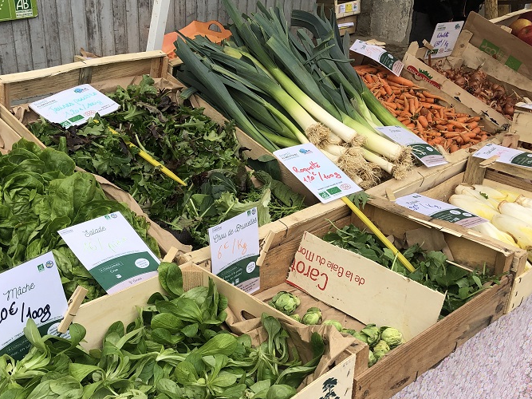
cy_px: 248
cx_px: 248
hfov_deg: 44.8
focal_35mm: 42
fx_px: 645
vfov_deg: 34.2
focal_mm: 3.99
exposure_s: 1/292
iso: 20
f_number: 1.8
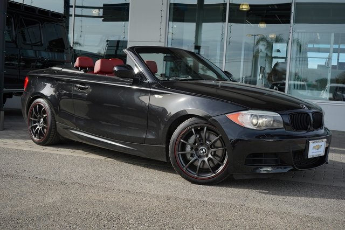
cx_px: 172
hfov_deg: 43.6
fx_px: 431
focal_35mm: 45
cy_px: 115
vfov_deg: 29.9
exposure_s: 1/1250
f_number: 8
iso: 800
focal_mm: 45
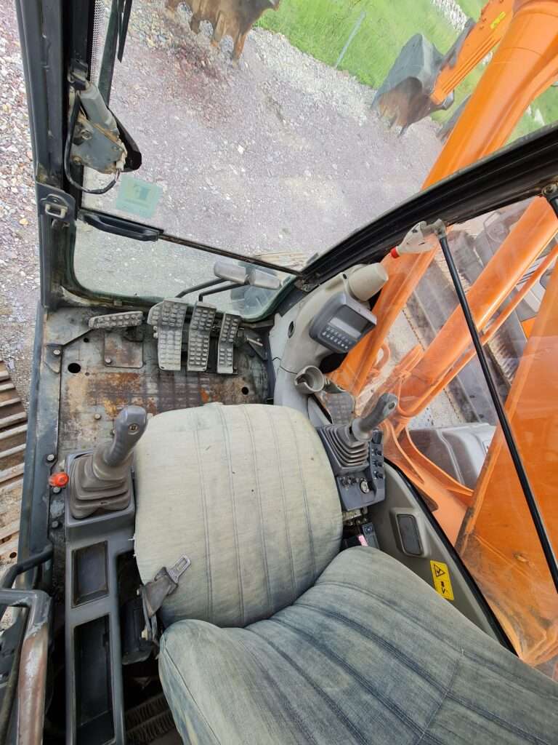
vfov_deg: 106.2
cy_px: 372
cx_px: 279
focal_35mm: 13
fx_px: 279
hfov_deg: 89.9
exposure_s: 1/179
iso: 64
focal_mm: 2.2
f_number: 2.2
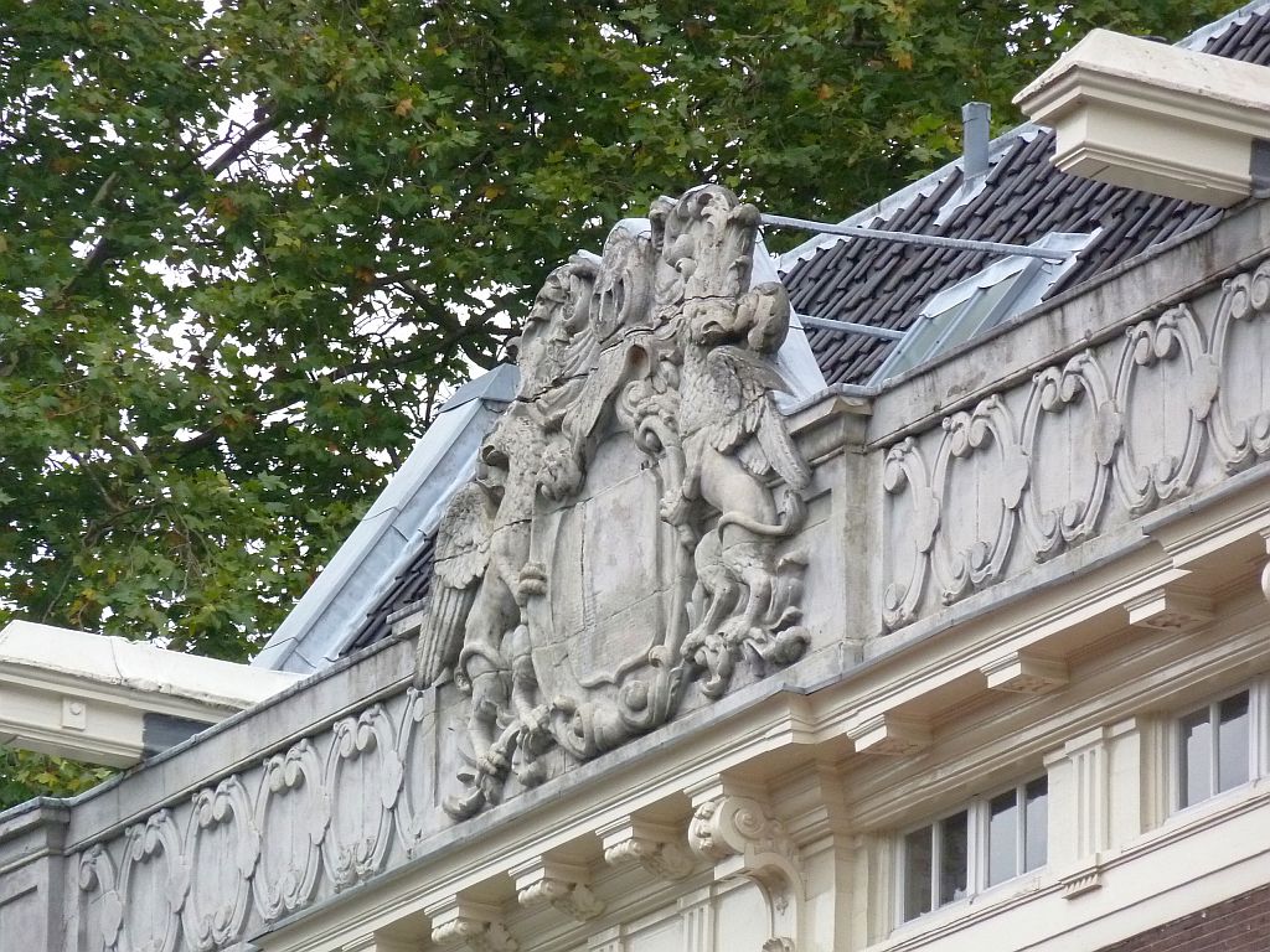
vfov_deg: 5.0
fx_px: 11006
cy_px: 476
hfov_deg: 6.6
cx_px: 635
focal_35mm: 300
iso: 400
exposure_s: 1/125
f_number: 4.9
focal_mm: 49.2
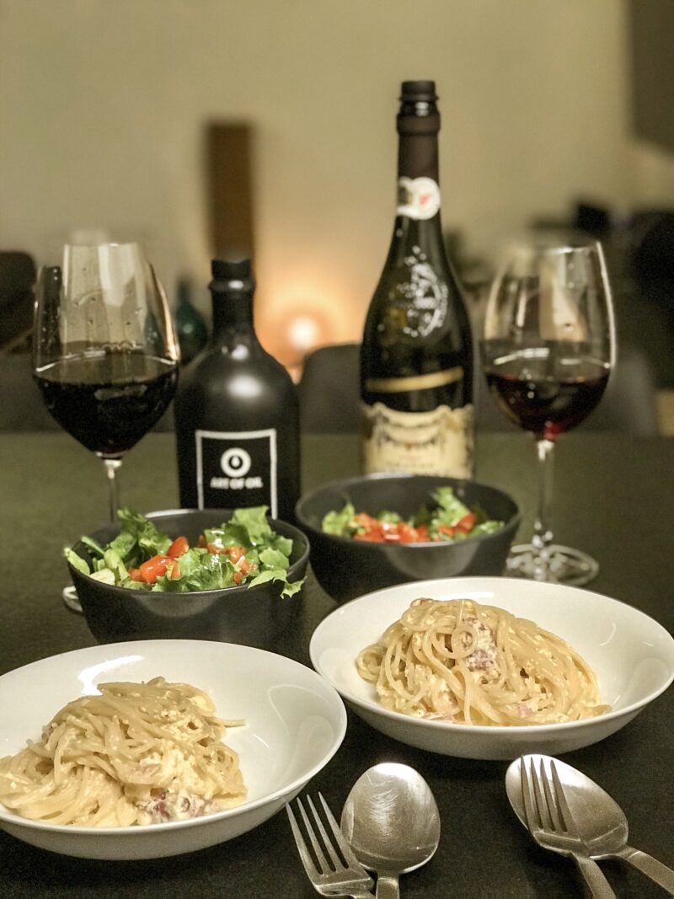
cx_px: 337
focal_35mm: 57
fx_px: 1480
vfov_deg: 33.8
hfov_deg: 25.7
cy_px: 450
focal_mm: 6.6
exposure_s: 1/50
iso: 160
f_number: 2.8
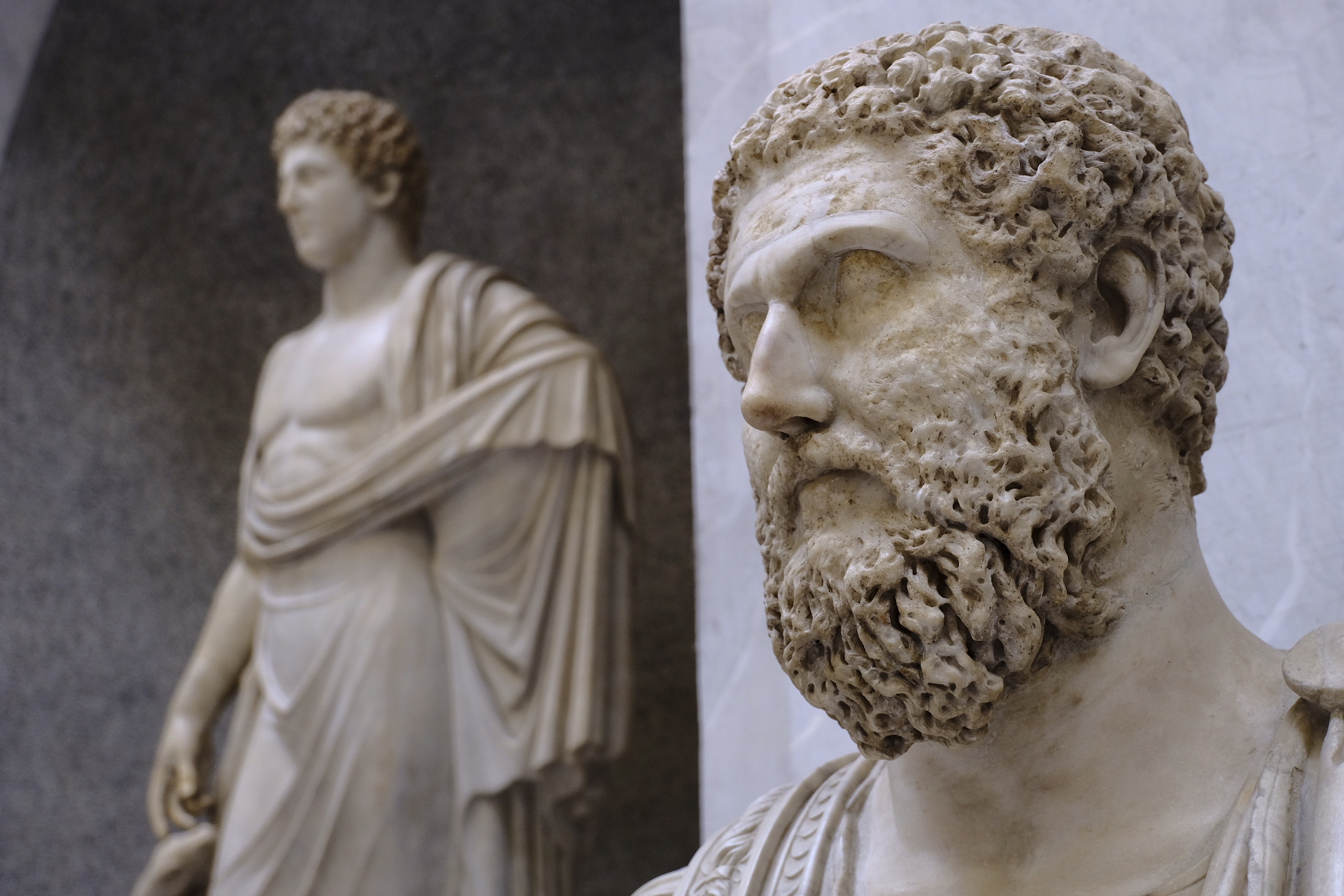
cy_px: 448
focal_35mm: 50
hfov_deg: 39.6
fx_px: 1867
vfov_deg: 27.0
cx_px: 672
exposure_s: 1/60
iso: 800
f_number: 4.9
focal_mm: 33.3
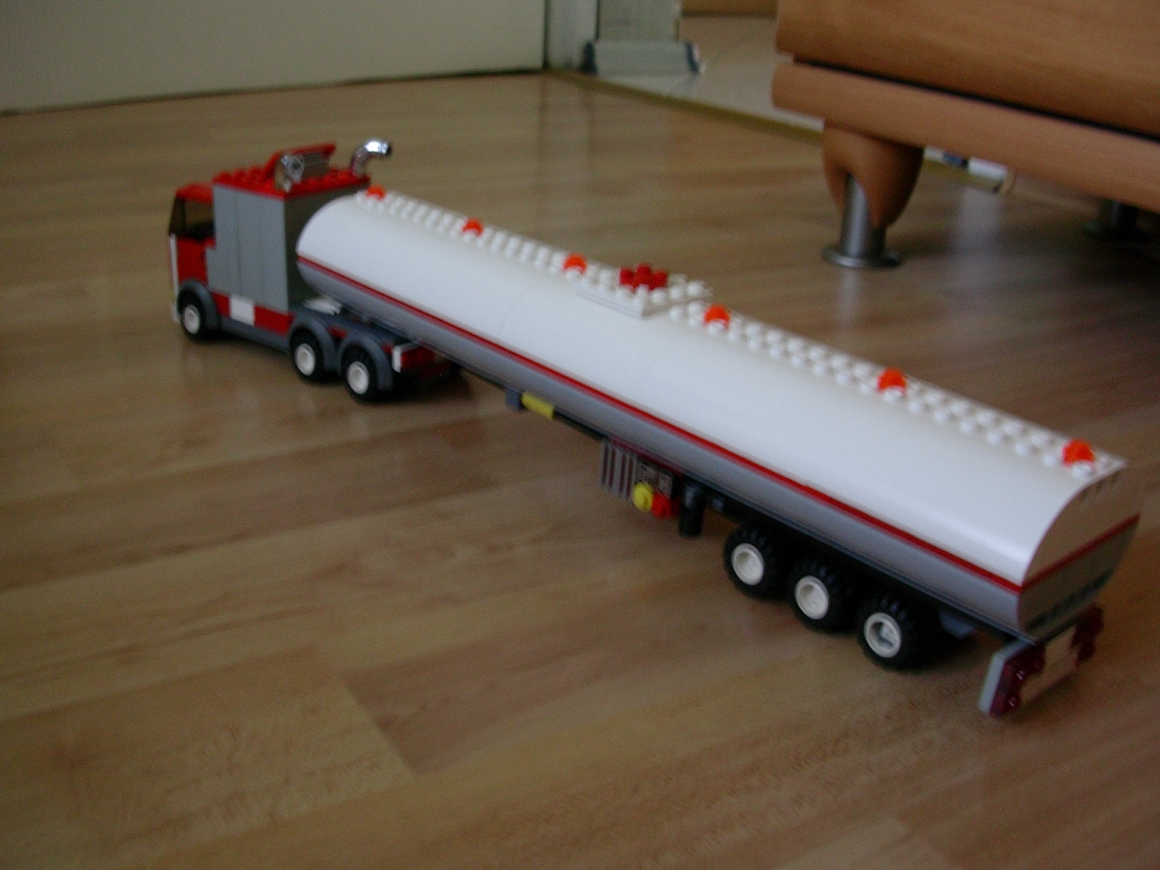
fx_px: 1240
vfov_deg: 38.7
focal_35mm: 37
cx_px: 580
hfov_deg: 50.1
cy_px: 435
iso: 70
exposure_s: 1/6.5
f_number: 2.7
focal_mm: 5.6
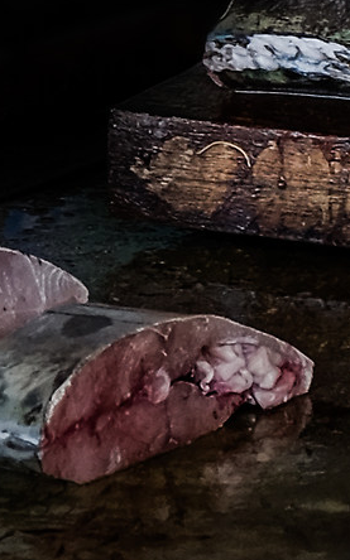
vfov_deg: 7.6
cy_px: -279
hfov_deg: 4.8
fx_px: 4126
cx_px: 701
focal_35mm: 270
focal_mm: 32.9
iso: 500
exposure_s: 1/250
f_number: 3.6
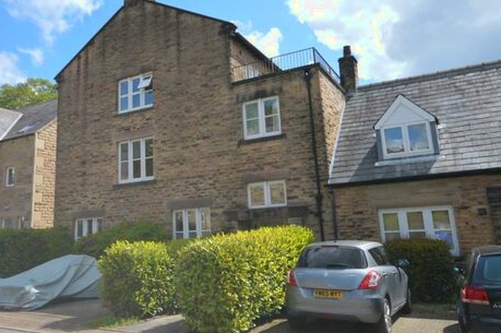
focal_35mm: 30
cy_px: 147
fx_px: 414
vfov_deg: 43.8
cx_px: 217
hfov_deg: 62.1
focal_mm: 13
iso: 100
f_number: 7.1
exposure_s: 1/200
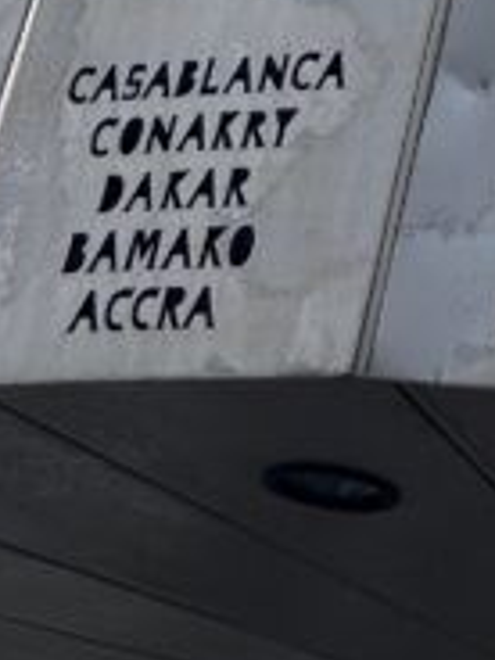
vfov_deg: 11.9
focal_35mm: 145
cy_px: -742
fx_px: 2765
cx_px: 994
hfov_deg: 9.5
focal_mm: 5.7
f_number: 1.5
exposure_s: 1/2299
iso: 50
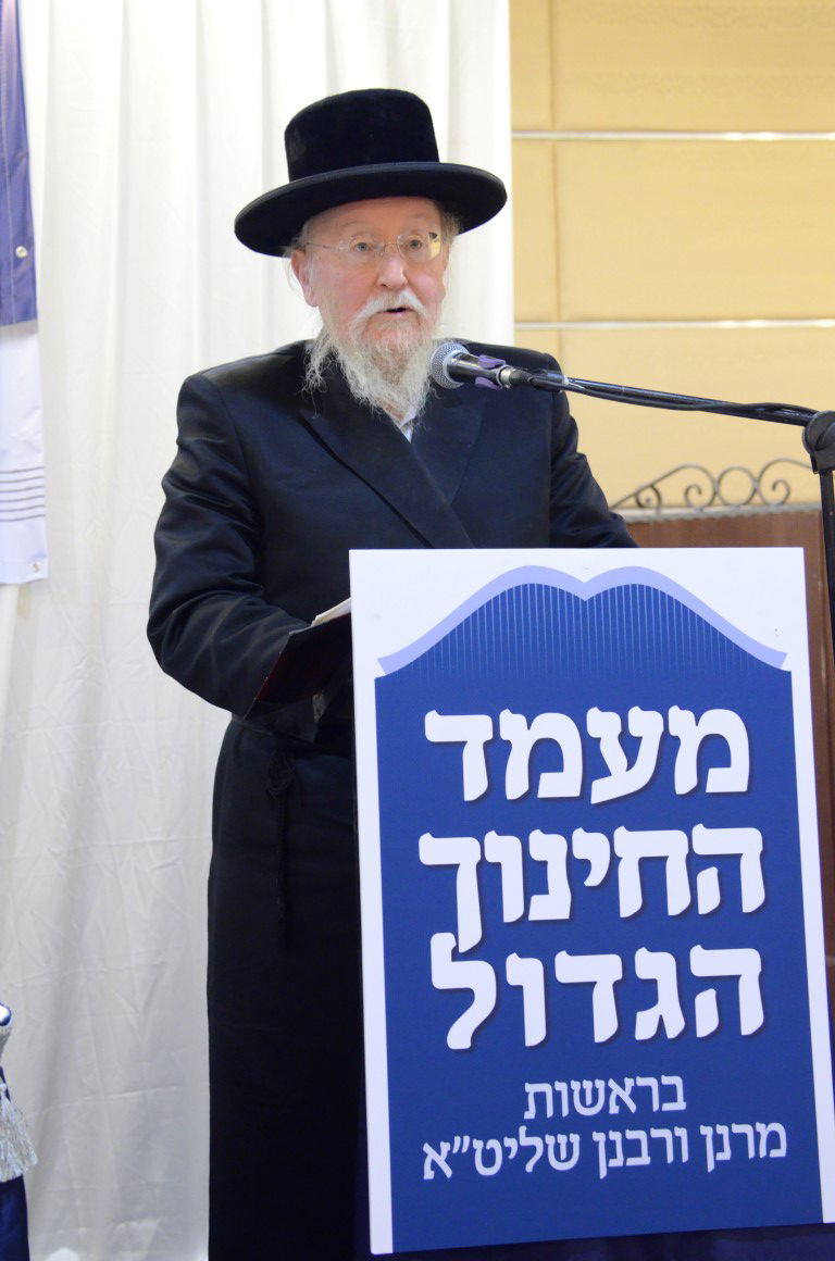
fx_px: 2622
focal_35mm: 75
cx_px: 418
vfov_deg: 27.0
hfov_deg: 18.1
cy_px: 630
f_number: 5.6
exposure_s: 1/100
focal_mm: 50
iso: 3200
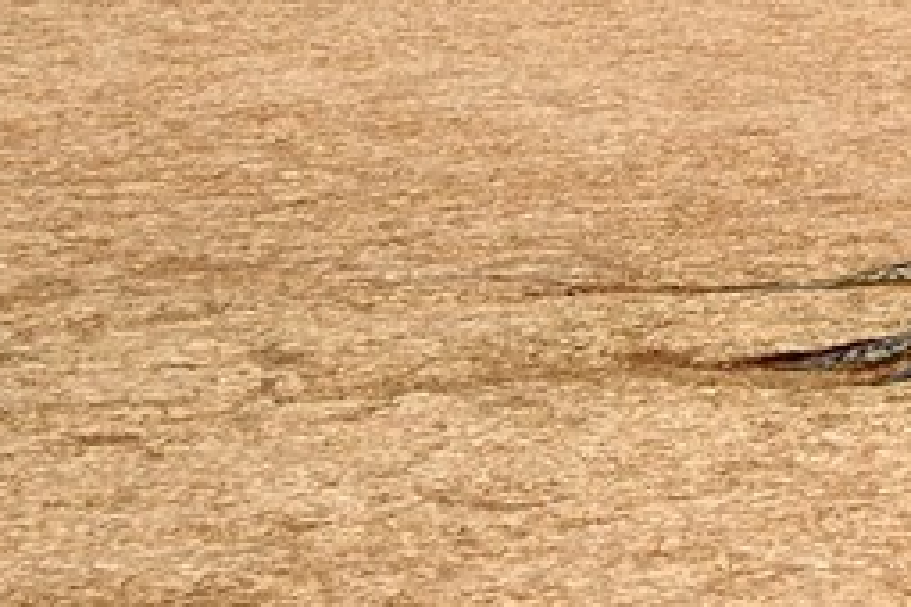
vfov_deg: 5.3
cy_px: -800
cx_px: 2662
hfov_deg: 7.3
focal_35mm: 251
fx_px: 6351
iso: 100
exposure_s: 1/80
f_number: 11
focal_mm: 40
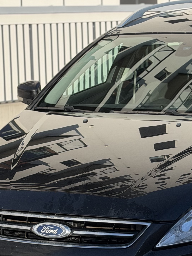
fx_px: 999
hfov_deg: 10.9
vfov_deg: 14.6
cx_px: 154
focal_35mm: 135
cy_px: 162
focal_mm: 6.76
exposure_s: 1/5587
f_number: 1.78
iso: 64
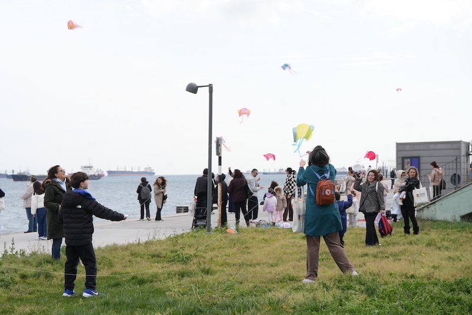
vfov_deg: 19.4
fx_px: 918
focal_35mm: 70
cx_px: 236
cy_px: 158
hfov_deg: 28.8
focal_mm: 70
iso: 100
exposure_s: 1/250
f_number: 6.3
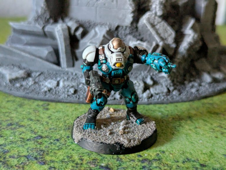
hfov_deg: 39.6
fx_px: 314
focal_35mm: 48
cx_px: 113
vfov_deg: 30.3
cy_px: 85
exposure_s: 1/62.7
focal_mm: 6.81
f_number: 1.85
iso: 1069
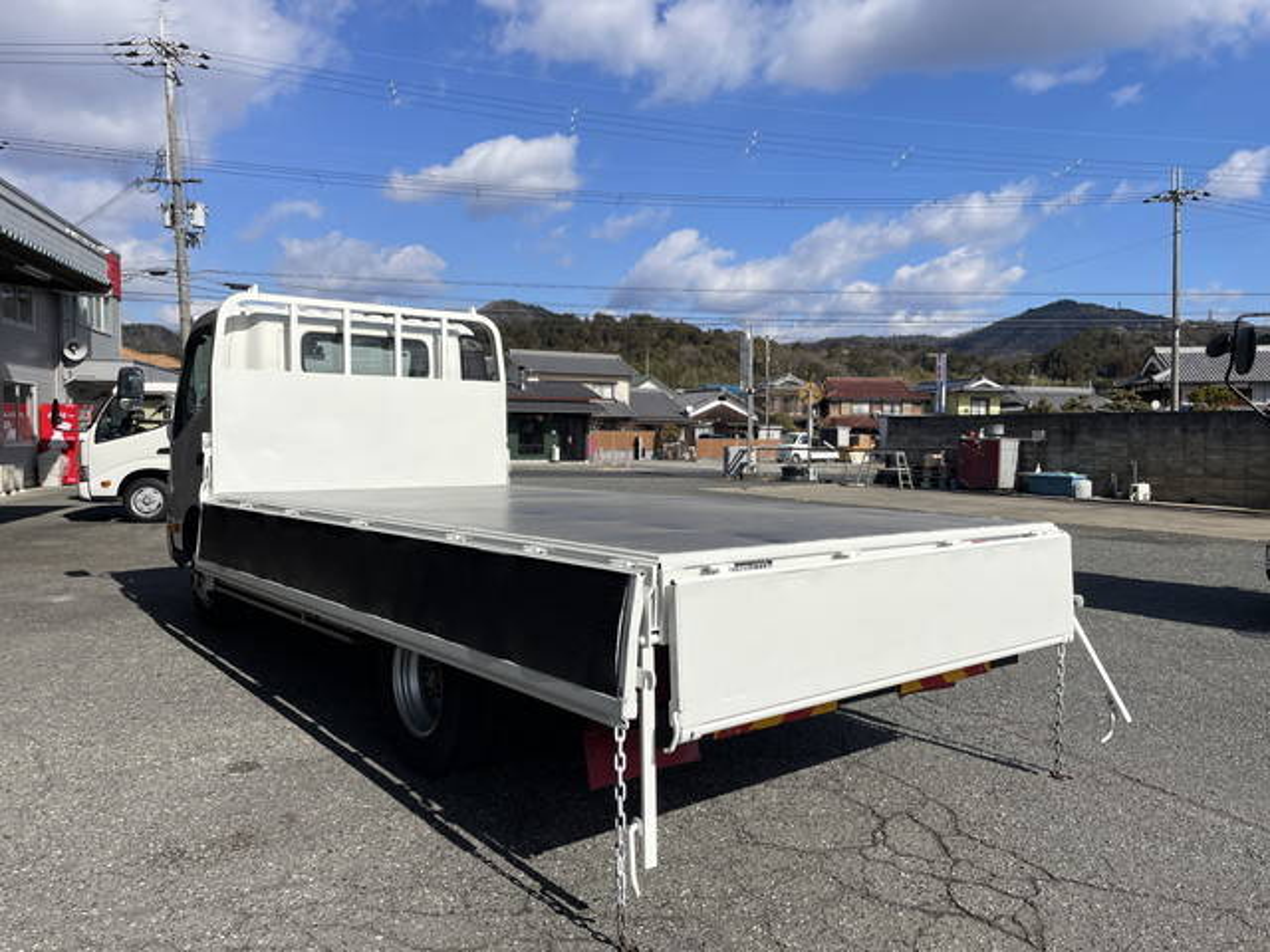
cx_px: 635
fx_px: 954
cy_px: 476
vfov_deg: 53.1
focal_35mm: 26
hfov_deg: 67.3
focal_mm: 4.2
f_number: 1.6
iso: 32
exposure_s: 1/7299
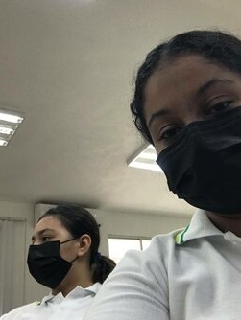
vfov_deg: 41.1
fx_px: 426
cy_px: 139
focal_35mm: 46
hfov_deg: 31.6
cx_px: 125
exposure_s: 1/30
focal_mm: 2.87
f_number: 2.2
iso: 40
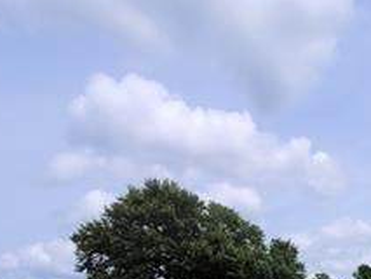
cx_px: 364
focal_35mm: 39
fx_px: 418
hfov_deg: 42.0
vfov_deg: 29.0
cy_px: 373
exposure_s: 1/1930
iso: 40
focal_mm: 1.74
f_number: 2.2
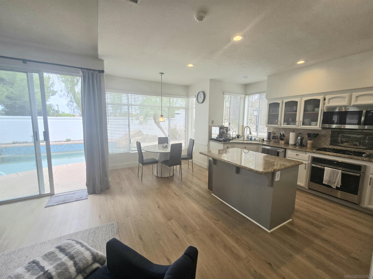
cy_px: 140
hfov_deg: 106.2
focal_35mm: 13
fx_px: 140
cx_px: 186
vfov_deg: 89.9
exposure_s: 1/227
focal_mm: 2.2
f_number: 2.2
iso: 50
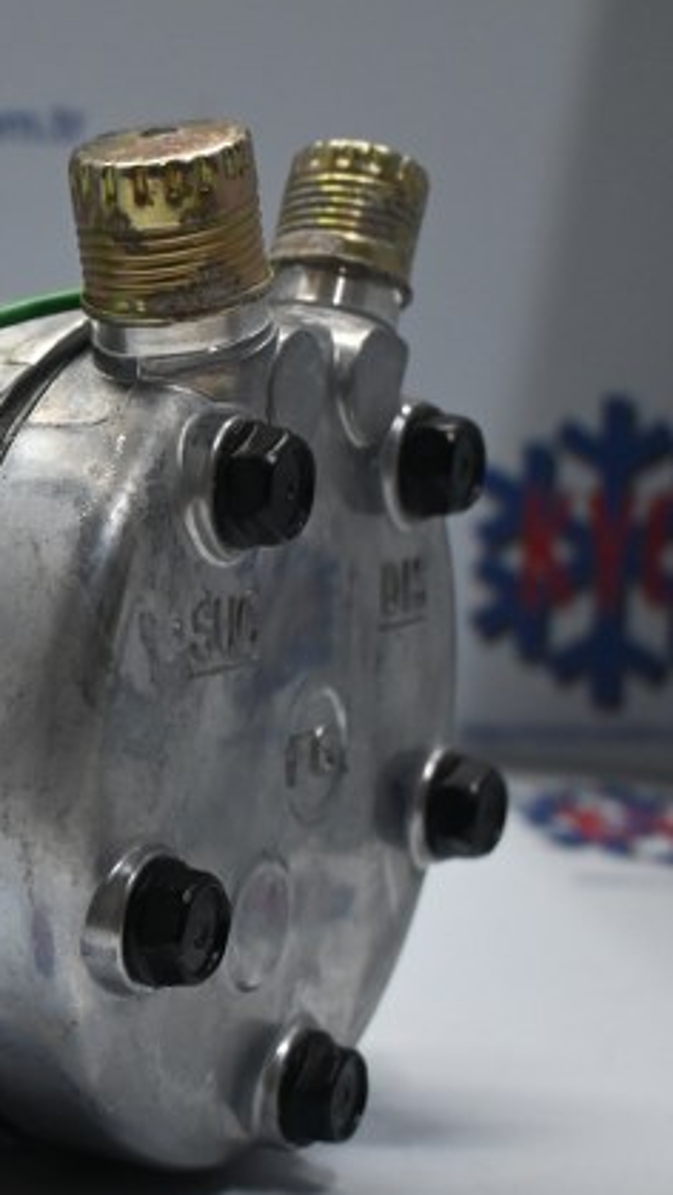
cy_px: 620
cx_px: -240
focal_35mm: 75
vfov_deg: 28.2
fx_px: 2377
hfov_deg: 15.2
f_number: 4.2
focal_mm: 25
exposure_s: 1/125
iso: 900
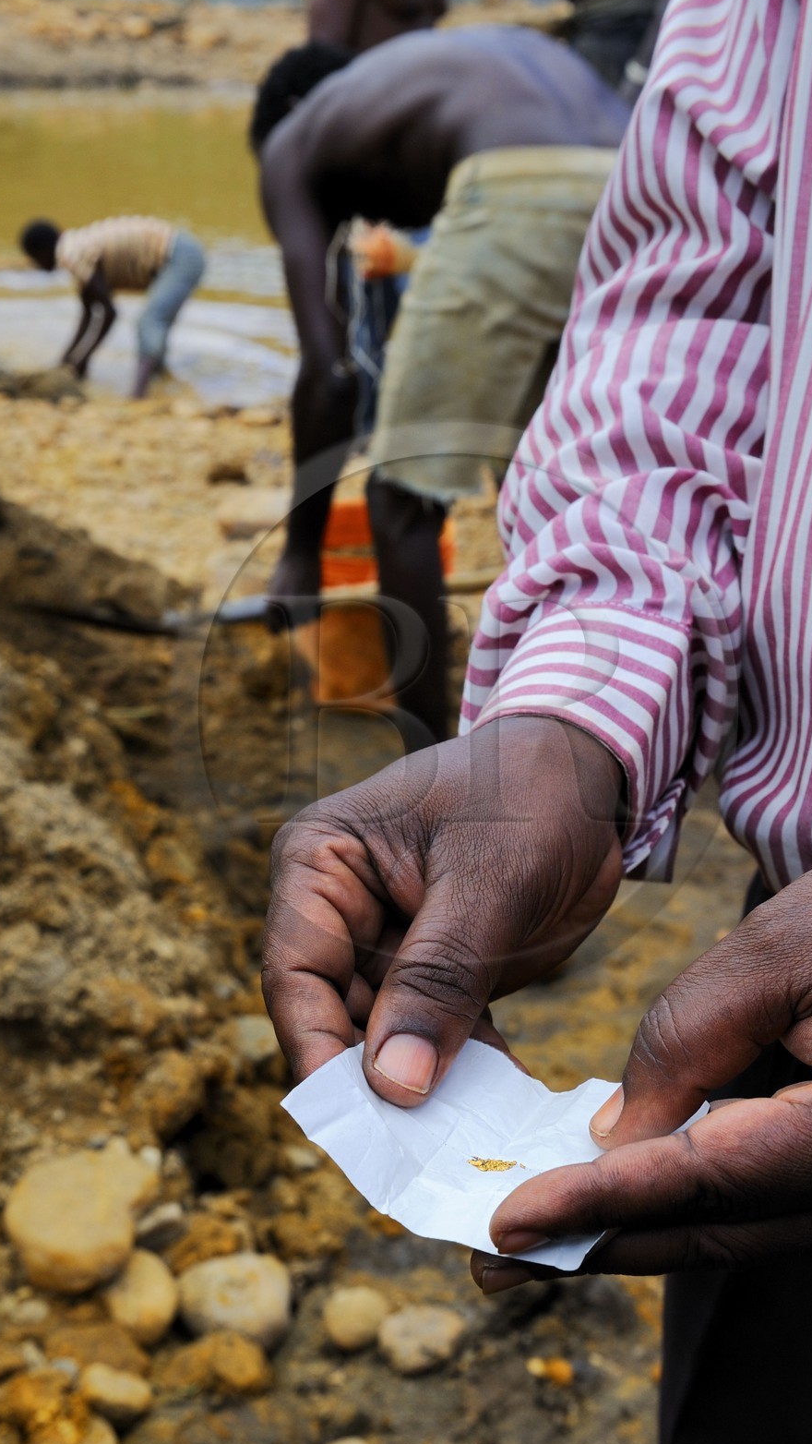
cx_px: 453
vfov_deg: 45.5
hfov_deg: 26.5
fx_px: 1722
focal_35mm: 45
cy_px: 710
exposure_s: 1/200
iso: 400
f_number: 10
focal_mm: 42
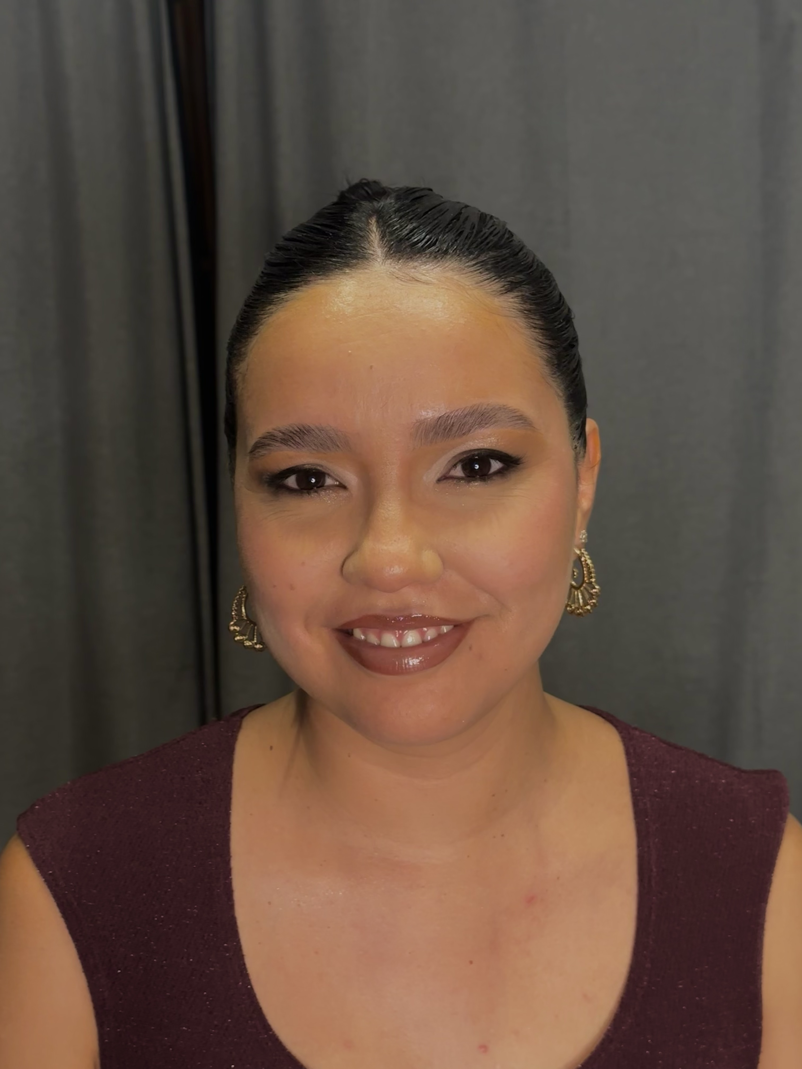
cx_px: 401
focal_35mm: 48
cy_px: 534
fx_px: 1483
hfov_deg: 30.3
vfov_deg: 39.7
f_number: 1.78
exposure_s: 1/60
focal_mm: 6.86
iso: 200
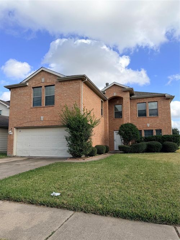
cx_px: 90
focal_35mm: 24
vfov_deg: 71.6
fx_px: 166
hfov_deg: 56.8
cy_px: 120
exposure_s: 1/3953
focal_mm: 6.76
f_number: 1.78
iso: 80
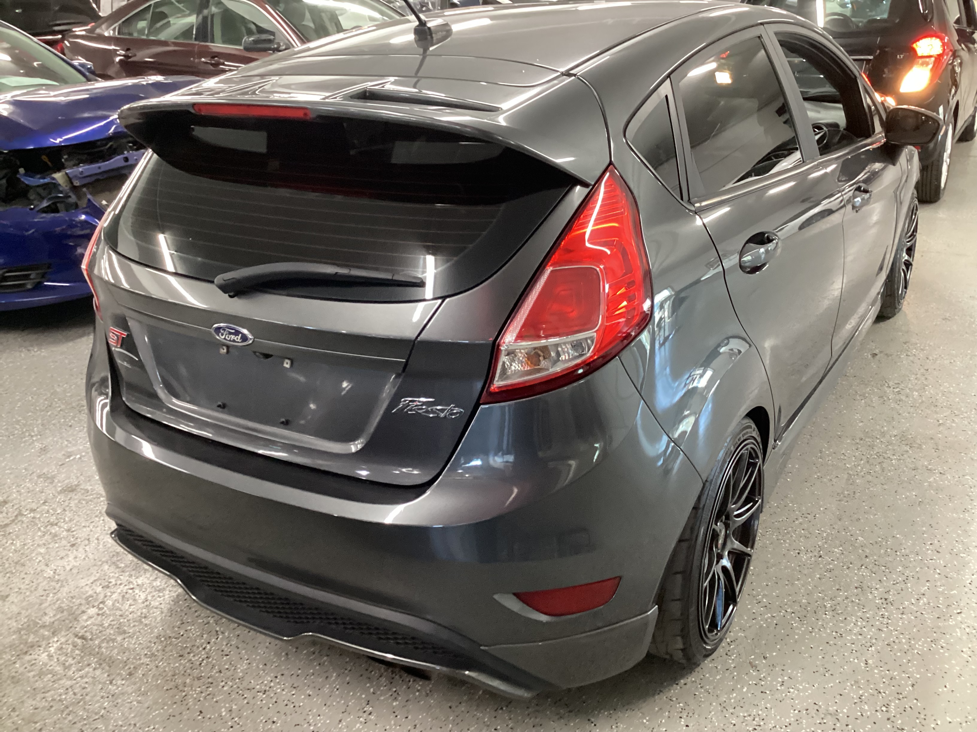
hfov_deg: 58.4
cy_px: 366
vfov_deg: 45.4
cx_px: 488
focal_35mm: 31
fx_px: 875
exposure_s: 1/40
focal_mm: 3.3
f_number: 2.4
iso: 400
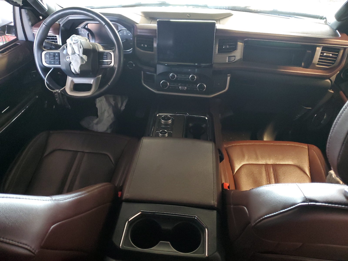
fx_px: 261
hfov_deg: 67.3
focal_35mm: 26
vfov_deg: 53.1
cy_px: 130
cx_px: 174
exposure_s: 1/17
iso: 301
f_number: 1.5
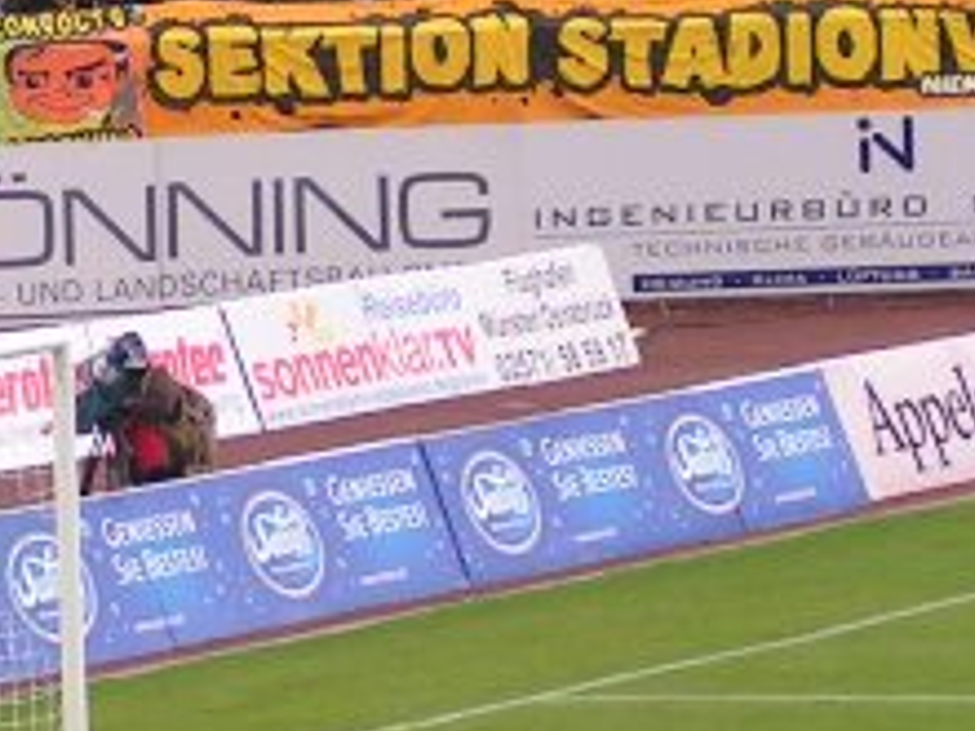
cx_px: 106
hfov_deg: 4.8
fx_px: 11689
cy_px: -443
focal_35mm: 415
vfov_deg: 3.6
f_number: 4.5
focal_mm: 17.4
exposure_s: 1/160
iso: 50
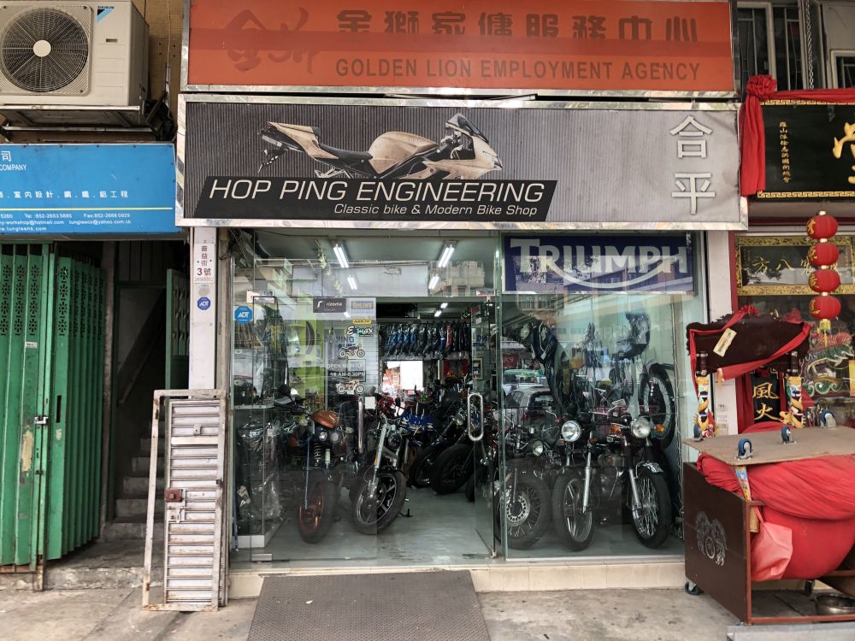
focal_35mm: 28
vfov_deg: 49.7
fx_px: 692
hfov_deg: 63.4
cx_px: 428
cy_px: 320
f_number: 1.8
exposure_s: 1/120
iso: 64
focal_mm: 3.99
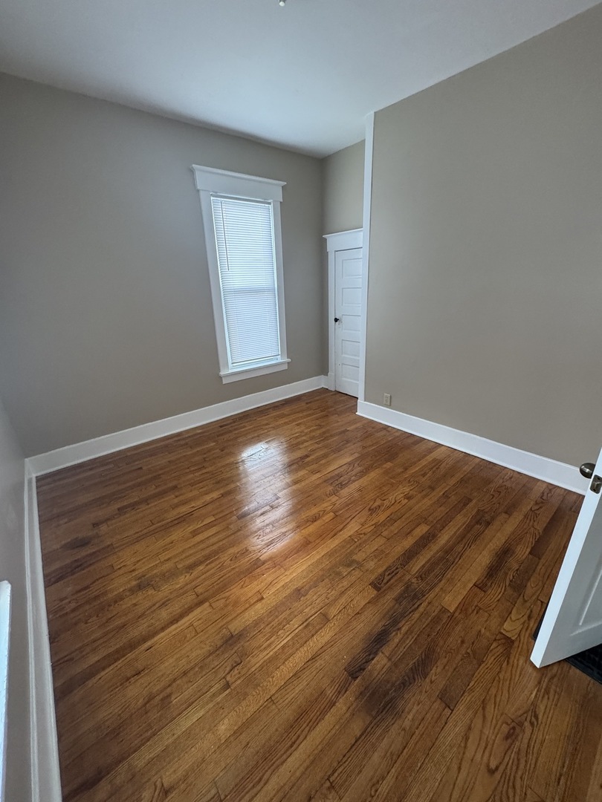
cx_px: 301
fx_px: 325
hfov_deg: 85.7
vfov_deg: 102.1
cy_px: 401
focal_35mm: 14
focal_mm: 2.22
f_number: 2.2
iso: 320
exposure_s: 1/68
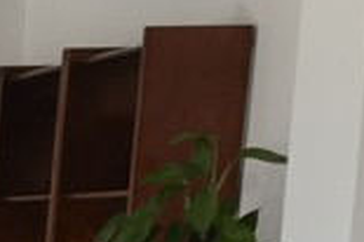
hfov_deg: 9.7
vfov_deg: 7.1
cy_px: 609
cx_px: -578
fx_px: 1828
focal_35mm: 181
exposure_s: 1/100
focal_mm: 6.67
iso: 80
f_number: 1.9
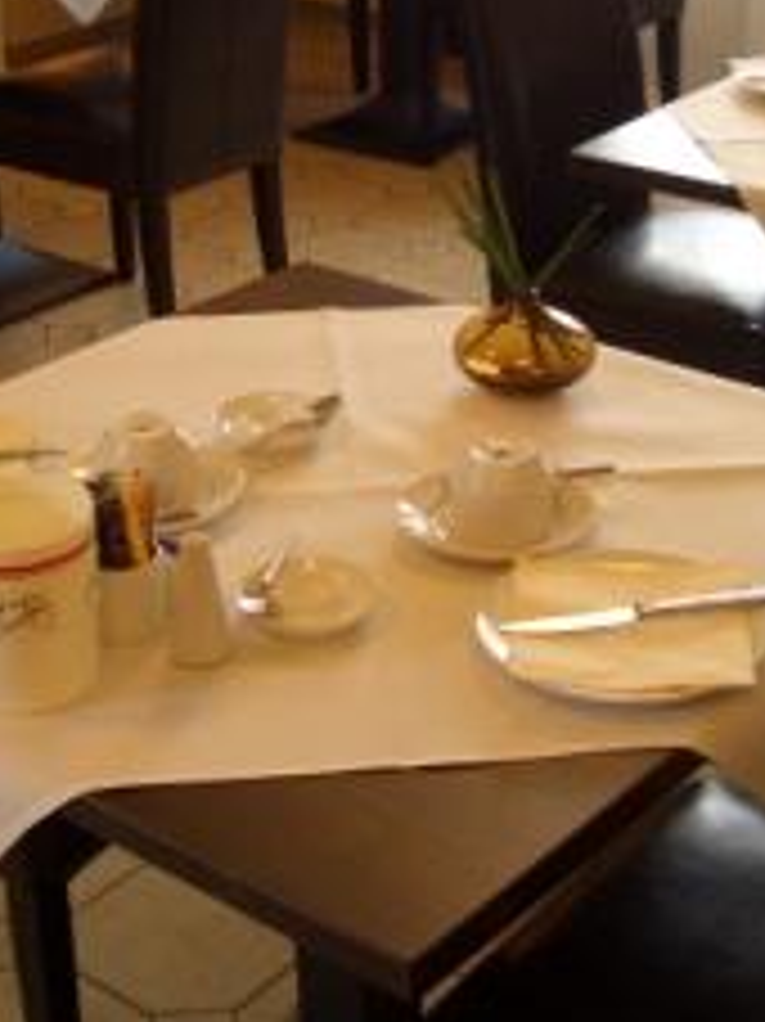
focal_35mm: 69
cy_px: 324
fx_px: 2035
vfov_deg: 28.0
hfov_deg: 21.3
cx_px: 320
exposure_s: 1/15
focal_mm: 5.8
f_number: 2.6
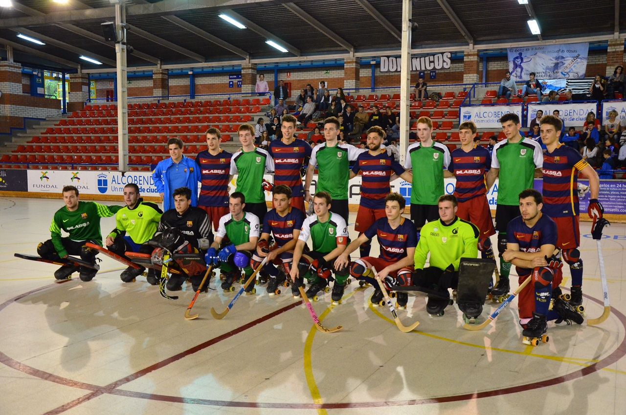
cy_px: 208
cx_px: 313
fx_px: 651
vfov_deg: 35.3
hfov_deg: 51.4
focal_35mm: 38
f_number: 5.6
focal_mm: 25
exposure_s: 1/160
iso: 3200
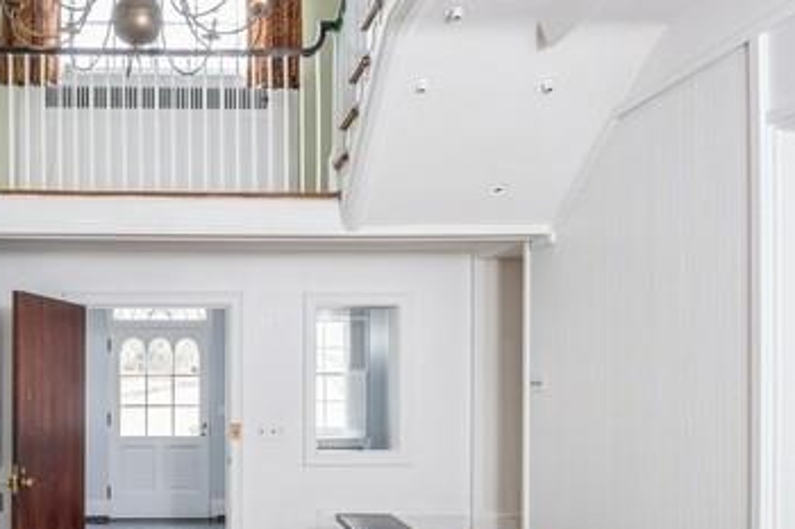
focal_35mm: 36
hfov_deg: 50.8
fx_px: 795
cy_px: 443
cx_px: 193
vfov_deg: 35.3
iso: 200
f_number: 11
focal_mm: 14
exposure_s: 1/3
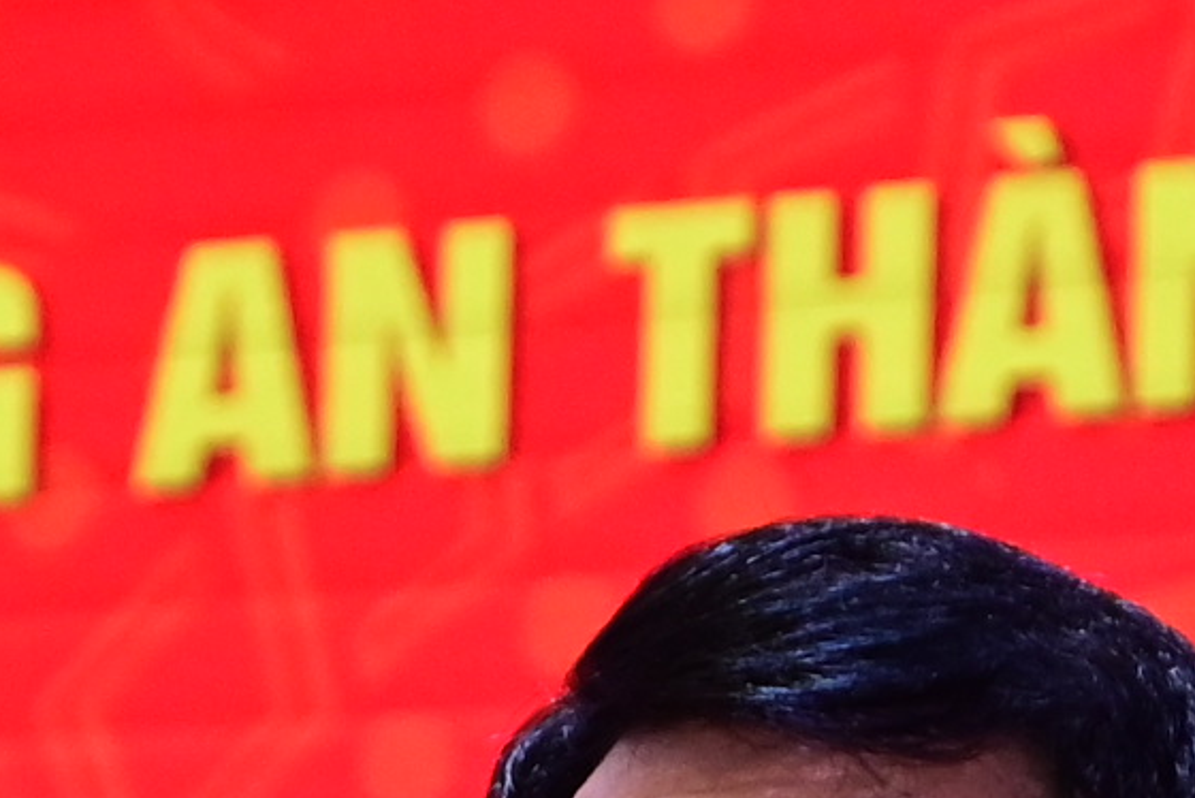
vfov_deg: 2.8
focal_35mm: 489
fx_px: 16240
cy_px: 1549
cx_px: 55
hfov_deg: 4.2
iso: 1600
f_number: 5.3
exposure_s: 1/200
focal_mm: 62
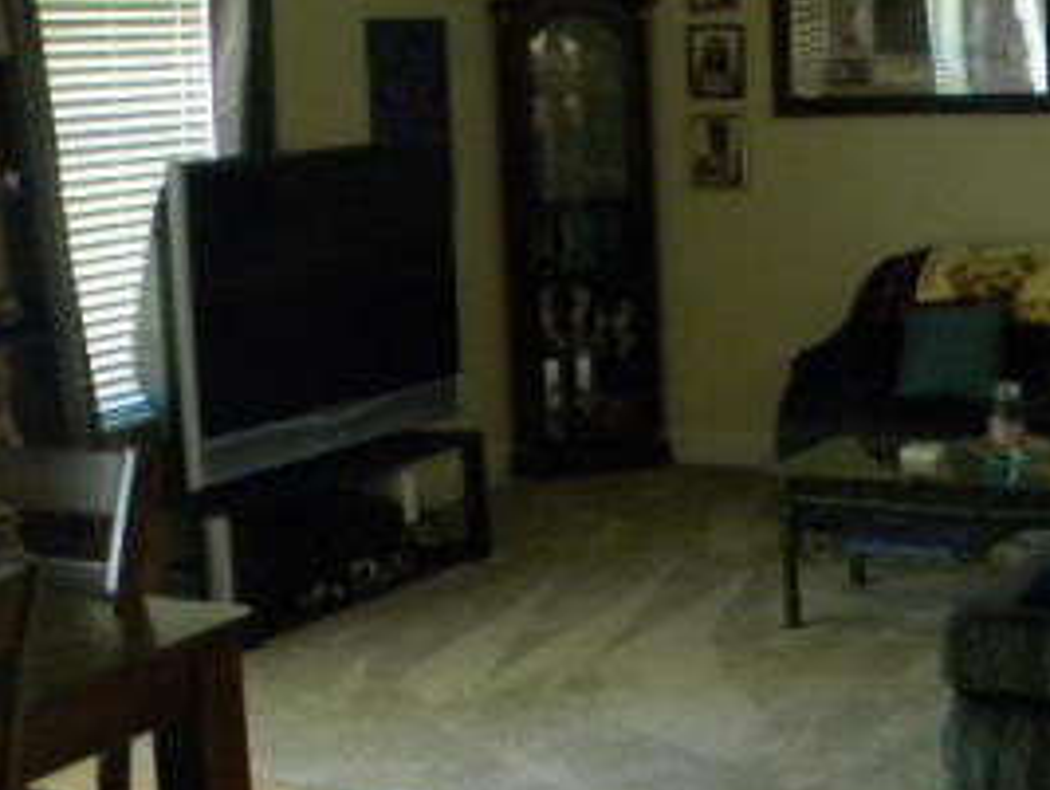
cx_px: 653
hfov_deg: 28.8
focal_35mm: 67
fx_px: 2035
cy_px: 432
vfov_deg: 22.0
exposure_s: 1/13.7
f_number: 3.5
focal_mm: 5
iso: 400
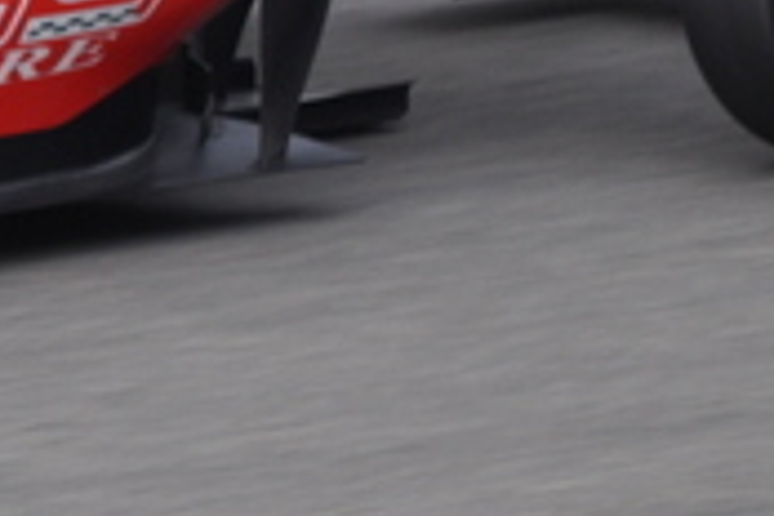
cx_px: -298
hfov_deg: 1.2
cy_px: -196
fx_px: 38546
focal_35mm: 1793
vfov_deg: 0.8
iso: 320
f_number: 5.6
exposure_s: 1/400
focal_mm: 260
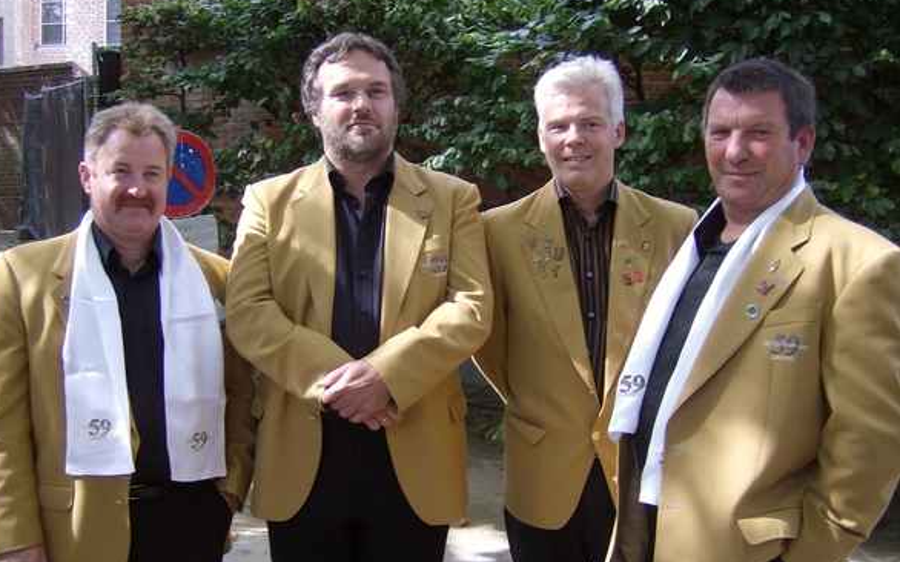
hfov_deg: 50.4
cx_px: 441
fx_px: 956
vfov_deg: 32.7
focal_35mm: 39
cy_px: 296
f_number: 2.8
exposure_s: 1/67.5
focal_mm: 6
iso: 100
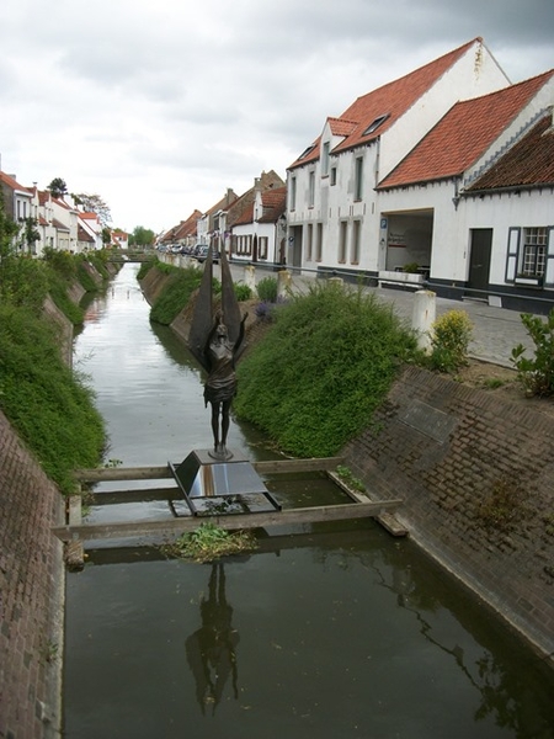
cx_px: 277
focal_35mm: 32
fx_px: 683
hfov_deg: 44.2
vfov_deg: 56.8
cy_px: 370
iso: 80
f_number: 2.9
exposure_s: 1/400
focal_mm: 5.7
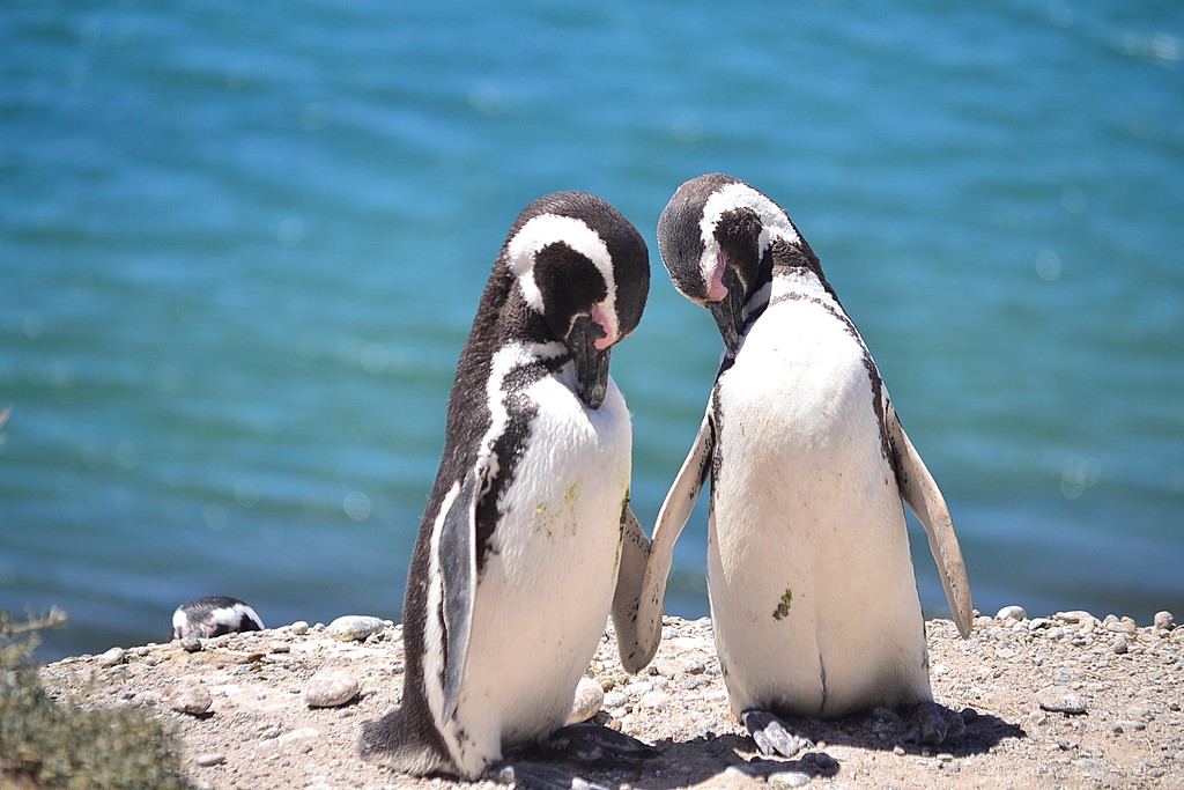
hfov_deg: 9.5
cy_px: 395
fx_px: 7154
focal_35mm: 218
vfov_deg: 6.3
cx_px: 592
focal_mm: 145
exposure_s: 1/400
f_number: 5
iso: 100
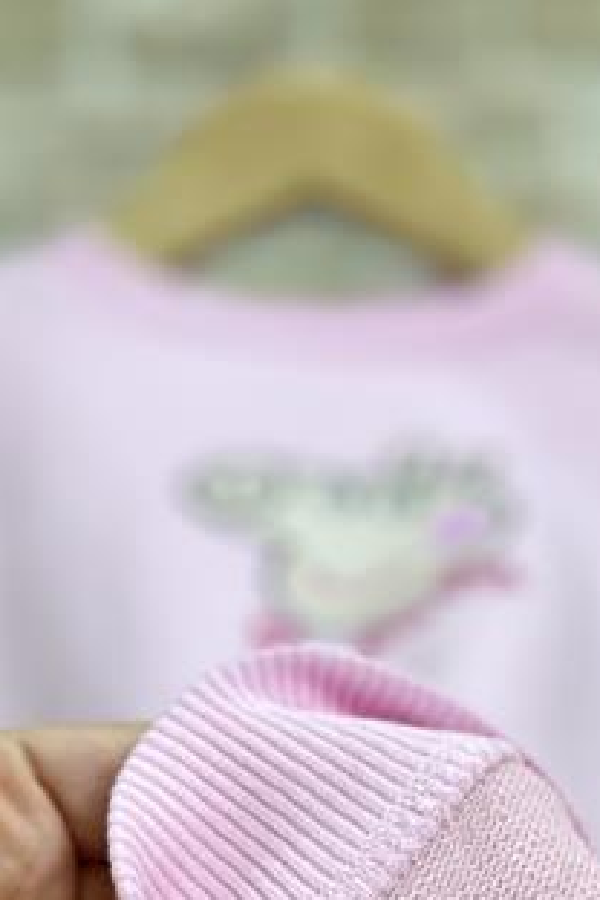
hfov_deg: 21.1
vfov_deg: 27.9
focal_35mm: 64
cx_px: 447
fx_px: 1600
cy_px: 1053
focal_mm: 6.86
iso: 64
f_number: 1.78
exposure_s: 1/100
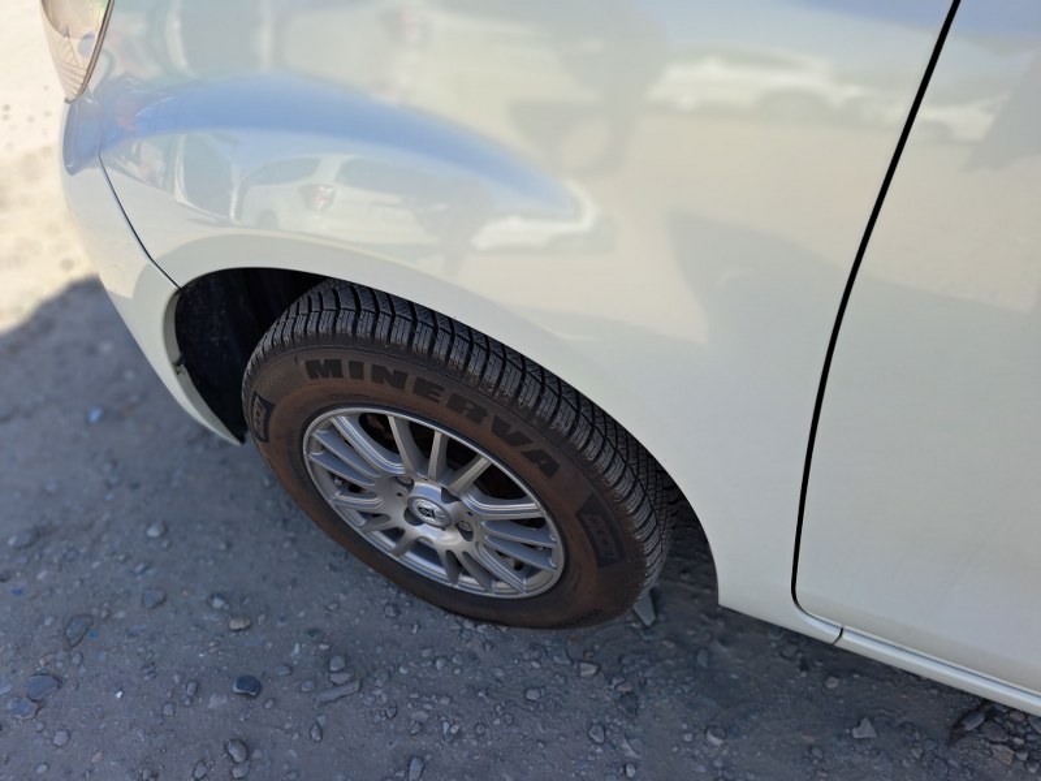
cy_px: 390
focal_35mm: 24
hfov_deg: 71.6
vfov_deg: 56.8
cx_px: 520
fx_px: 722
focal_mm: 5.23
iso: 50
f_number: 1.8
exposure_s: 1/467
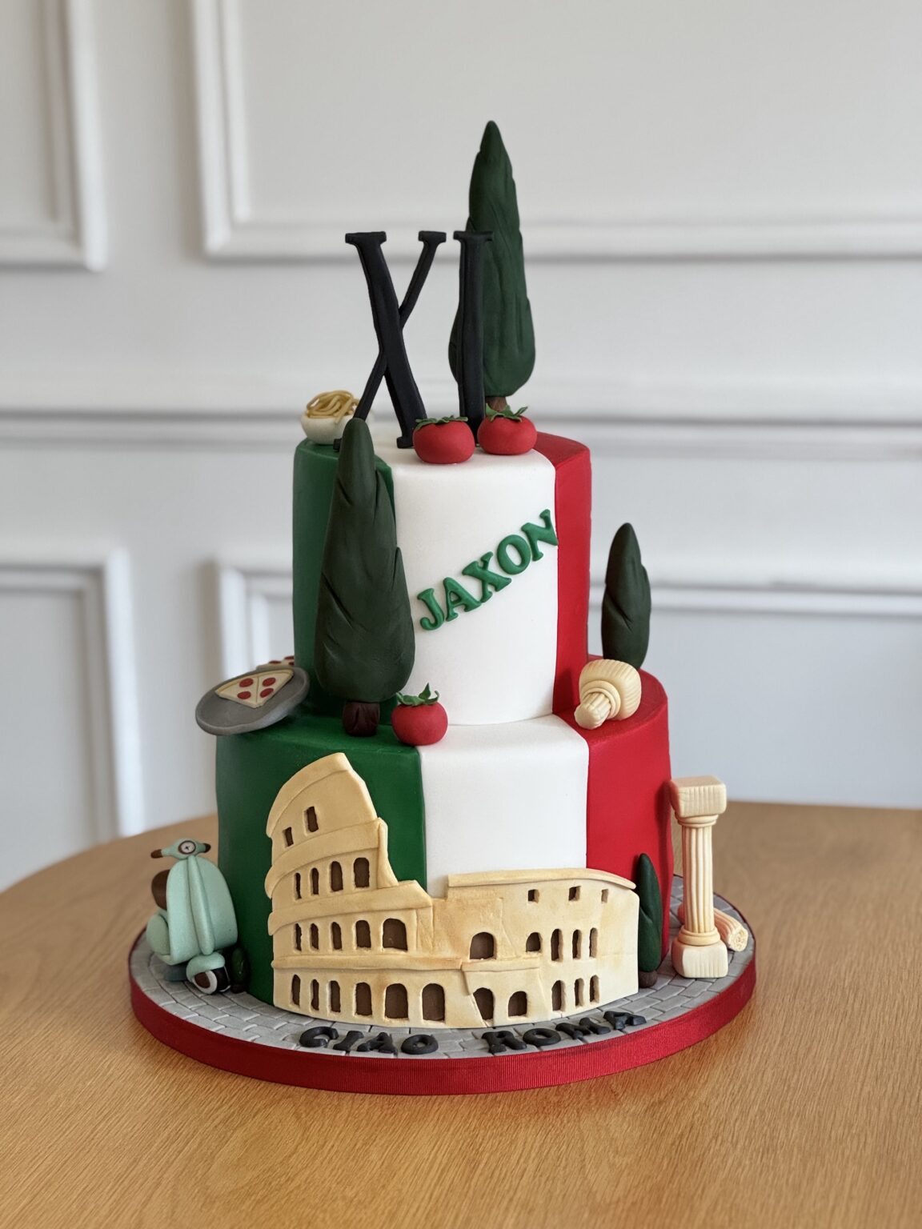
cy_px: 614
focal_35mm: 77
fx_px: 2735
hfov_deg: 19.1
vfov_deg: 25.3
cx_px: 461
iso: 200
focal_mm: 9
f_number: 2.8
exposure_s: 1/100
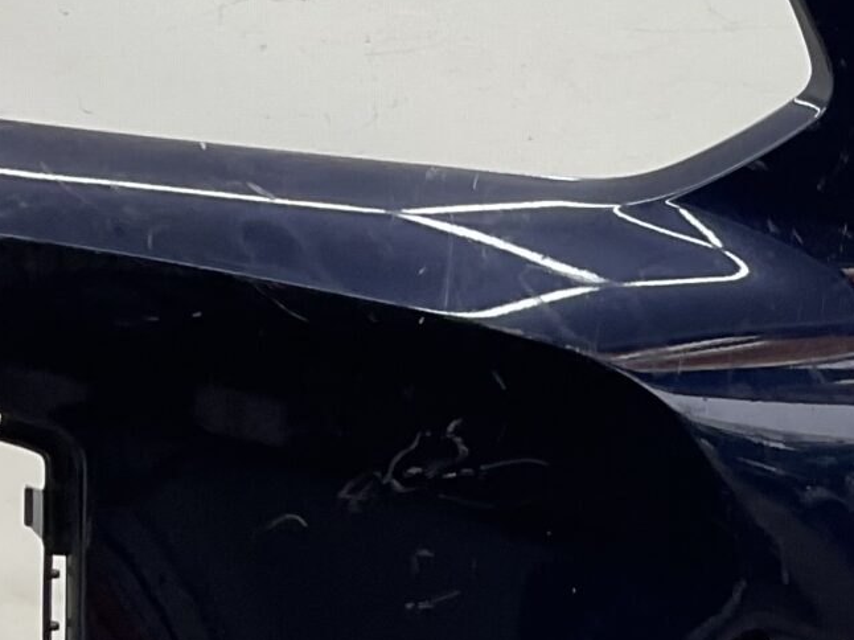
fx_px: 2836
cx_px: 986
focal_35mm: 115
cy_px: 436
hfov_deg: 16.5
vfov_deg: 12.9
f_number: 1.8
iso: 25
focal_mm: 3
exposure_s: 1/100
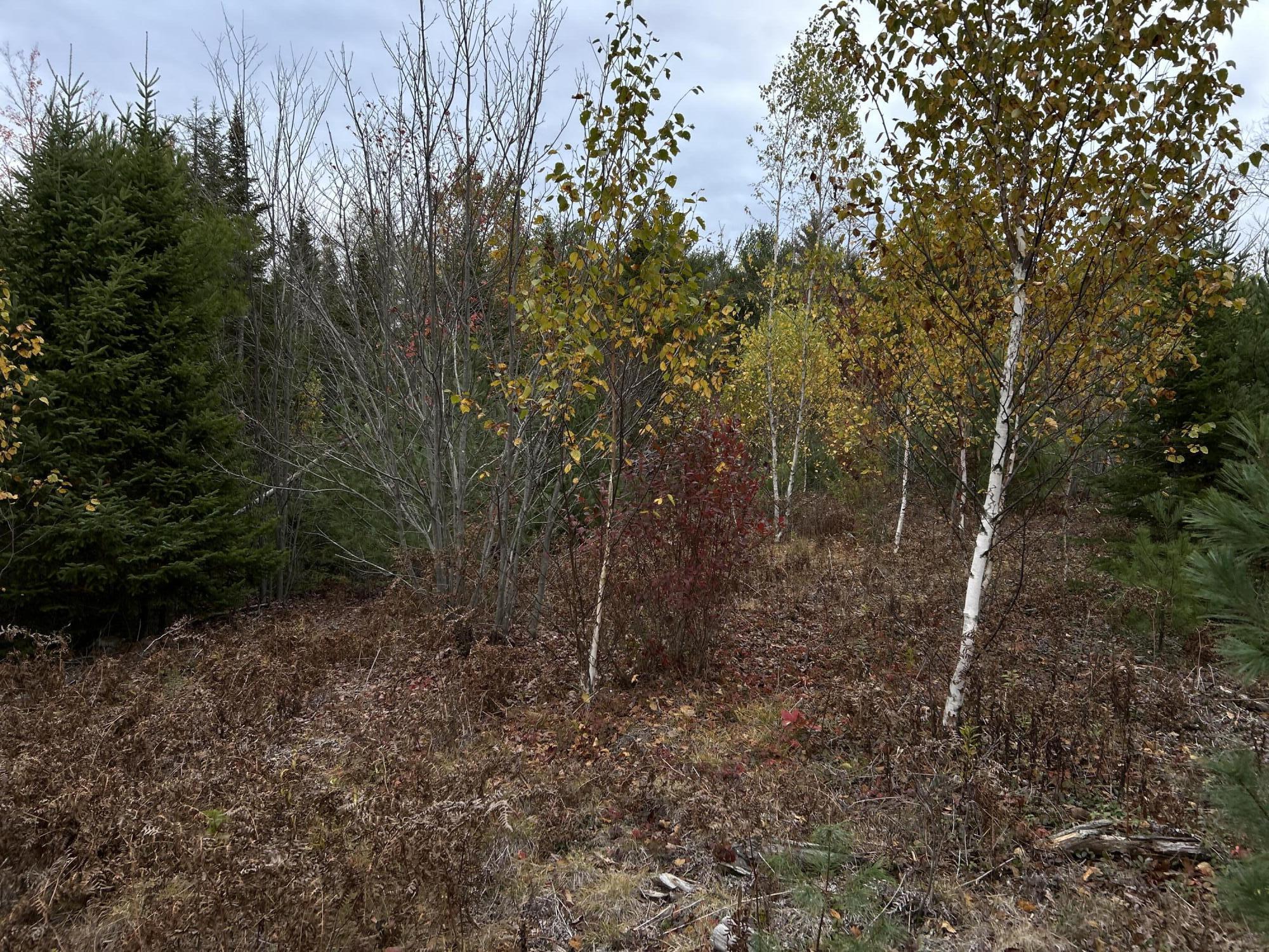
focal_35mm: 26
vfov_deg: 53.1
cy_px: 476
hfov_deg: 67.3
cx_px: 634
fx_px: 953
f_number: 1.5
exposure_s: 1/122
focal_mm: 5.7
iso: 32
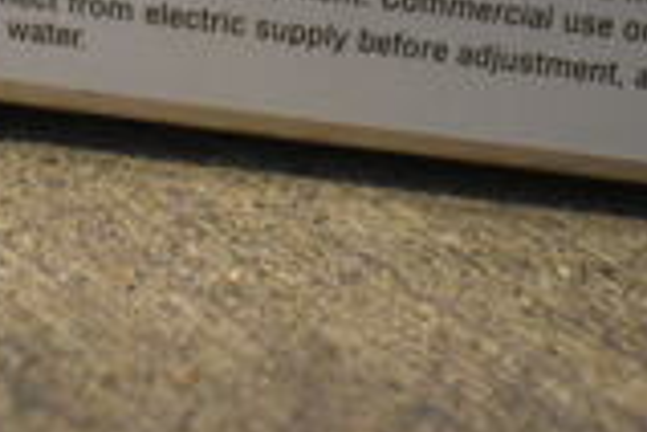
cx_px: 334
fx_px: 2067
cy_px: -318
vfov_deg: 11.2
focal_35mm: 115
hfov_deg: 17.8
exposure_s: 1/125
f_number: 3.5
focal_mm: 20
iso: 4000
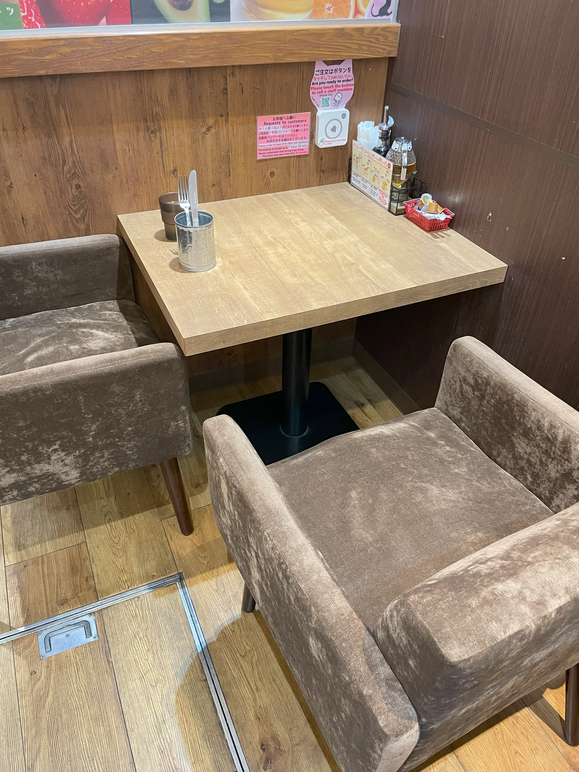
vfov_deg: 67.3
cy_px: 386
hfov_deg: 53.1
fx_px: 580
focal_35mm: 26
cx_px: 290
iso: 250
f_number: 1.6
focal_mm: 4.2
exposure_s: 1/50
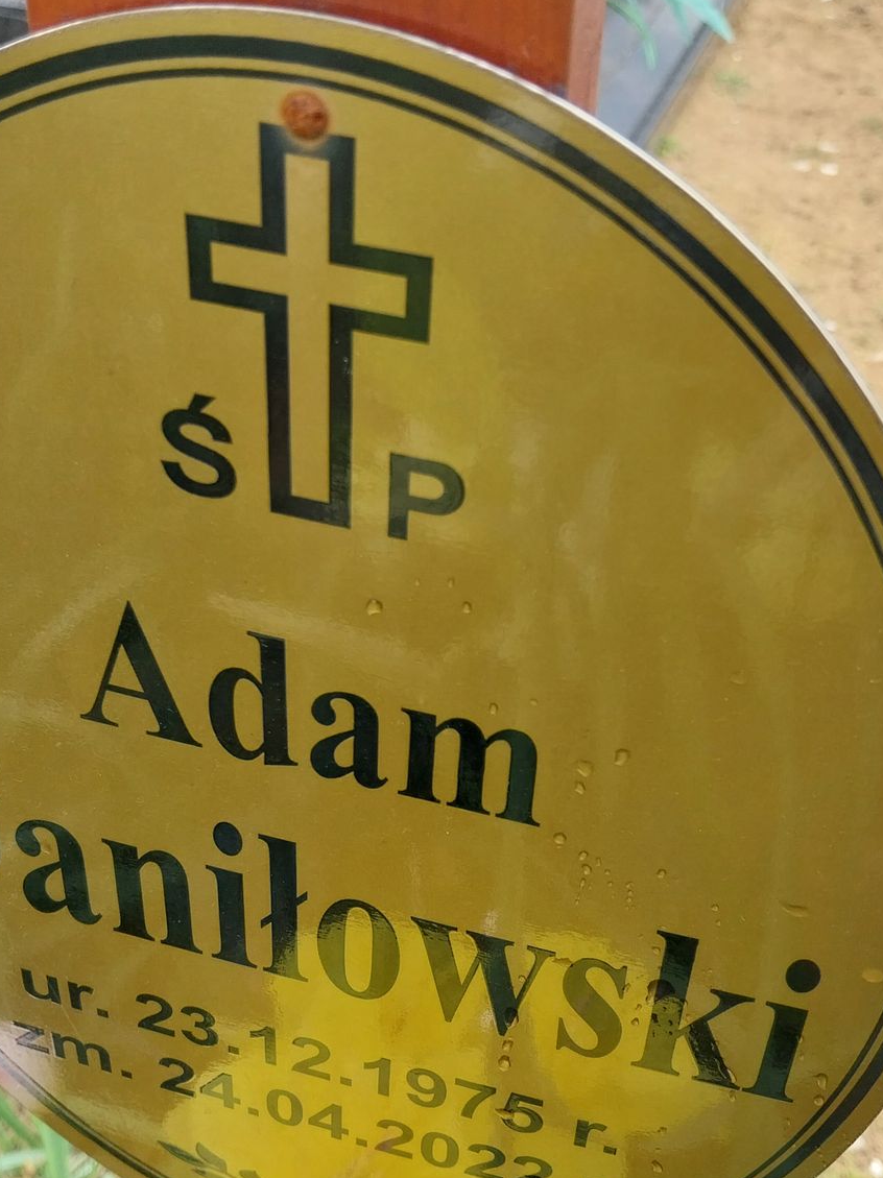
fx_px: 1599
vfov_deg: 40.4
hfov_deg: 30.9
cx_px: 416
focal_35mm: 47
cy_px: 653
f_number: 1.8
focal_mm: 4
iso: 25
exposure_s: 1/197
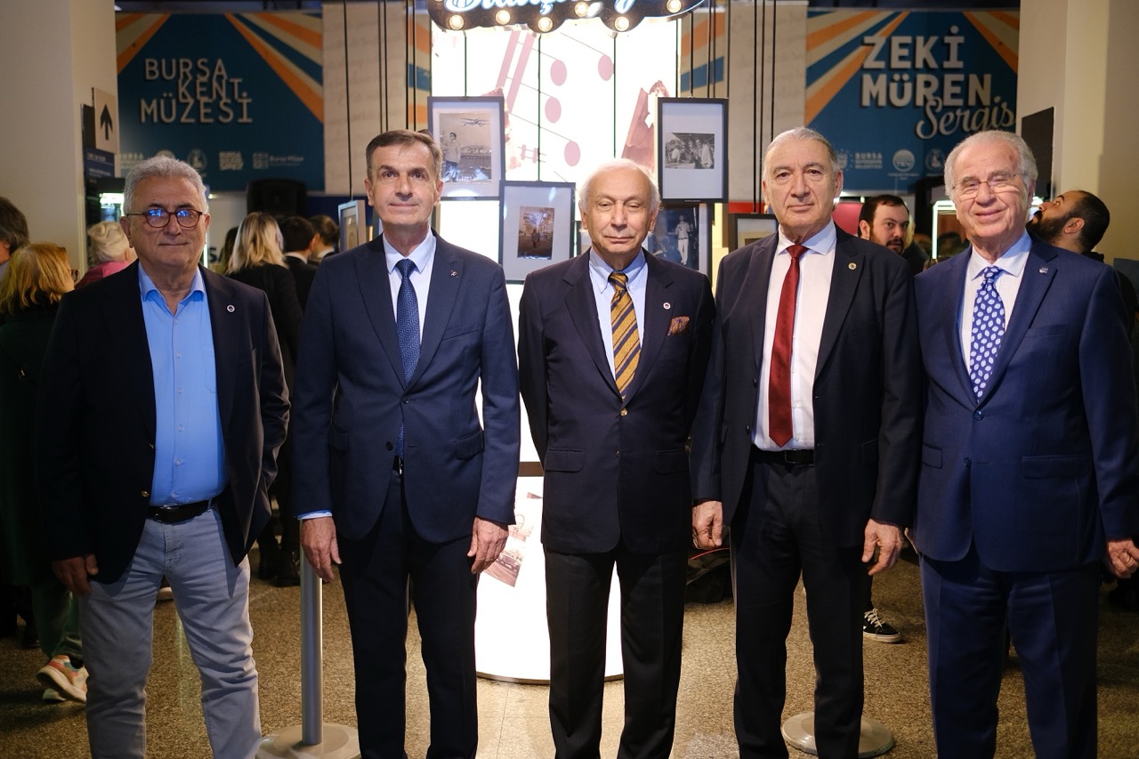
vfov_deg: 37.8
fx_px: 1107
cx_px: 570
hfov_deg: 54.4
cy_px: 380
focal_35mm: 35
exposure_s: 1/100
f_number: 1.4
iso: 640
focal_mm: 23
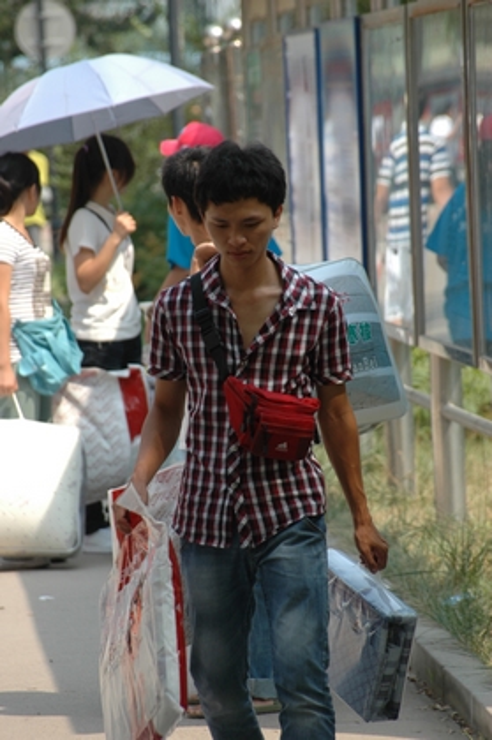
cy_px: 370
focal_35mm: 300
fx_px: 6165
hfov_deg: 4.6
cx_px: 246
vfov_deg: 6.9
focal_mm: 200
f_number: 5.6
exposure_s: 1/400
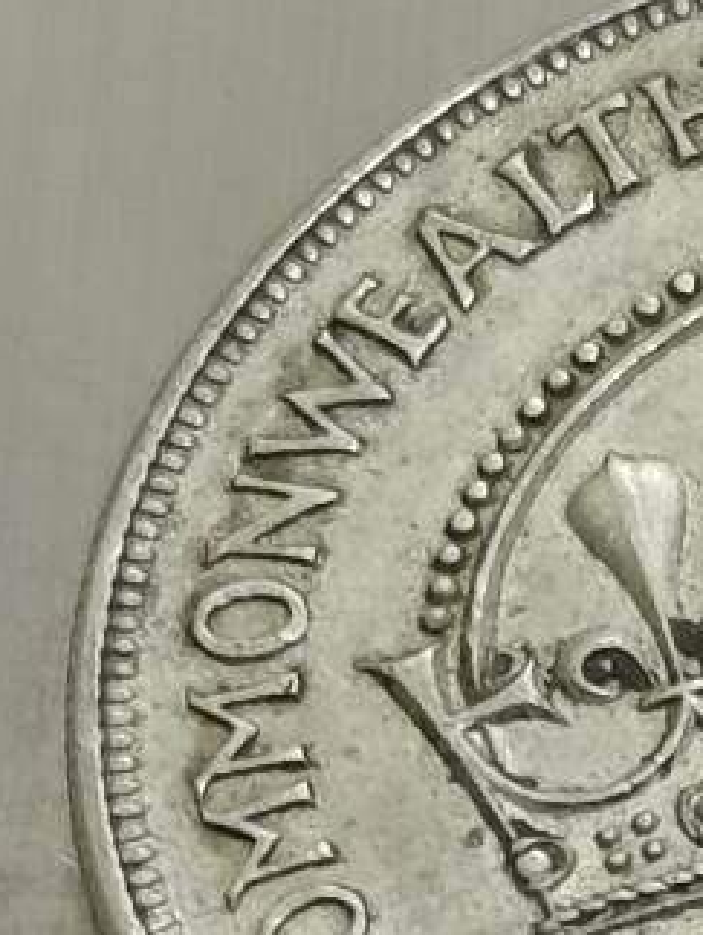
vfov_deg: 5.9
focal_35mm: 334
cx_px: 827
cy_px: 1320
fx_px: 9026
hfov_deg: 4.4
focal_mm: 5.58
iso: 64
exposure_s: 1/100
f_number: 1.8
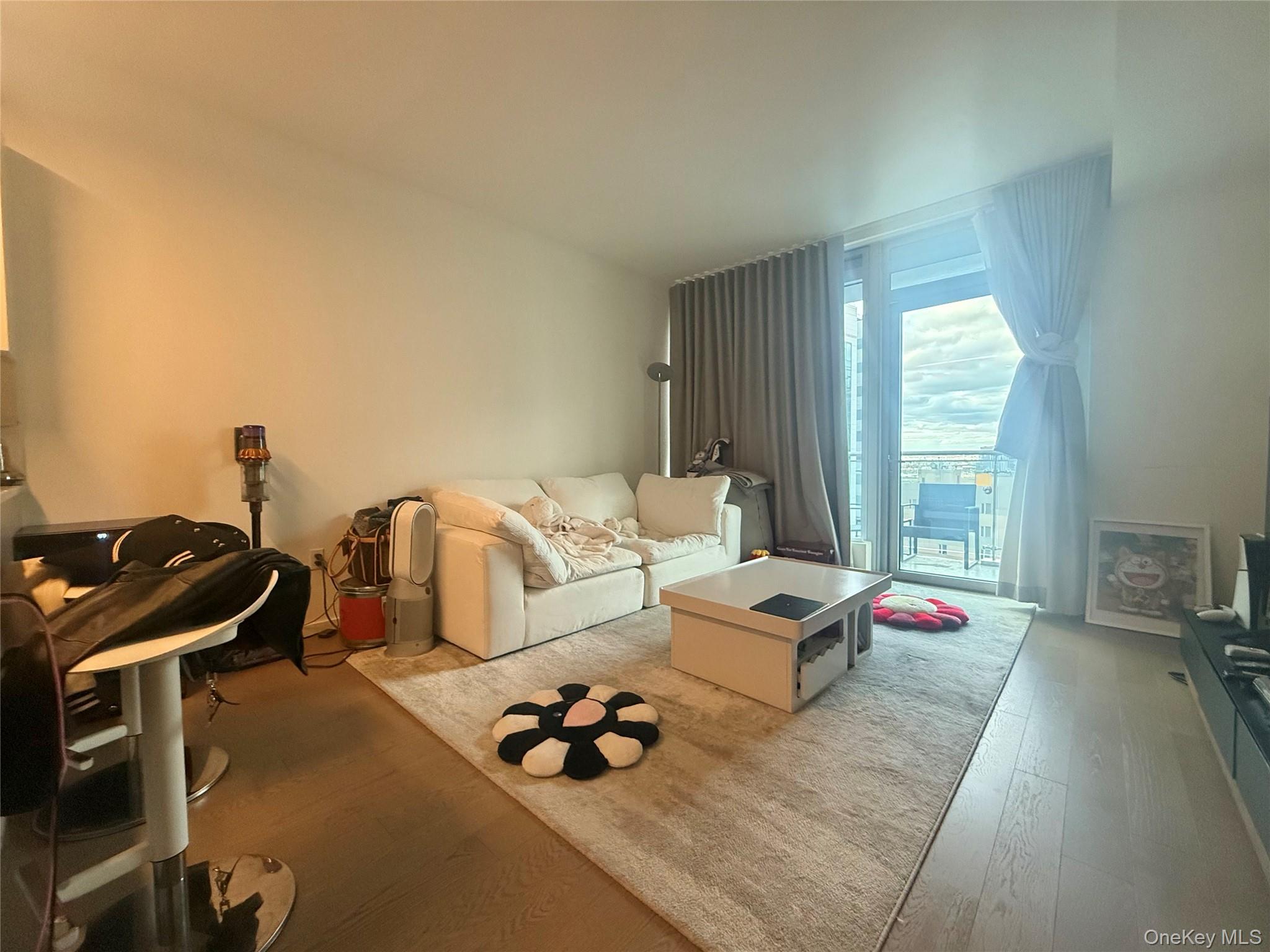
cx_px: 635
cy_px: 476
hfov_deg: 102.1
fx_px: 514
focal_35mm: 14
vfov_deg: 85.7
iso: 640
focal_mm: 2.22
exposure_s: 1/120
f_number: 2.2
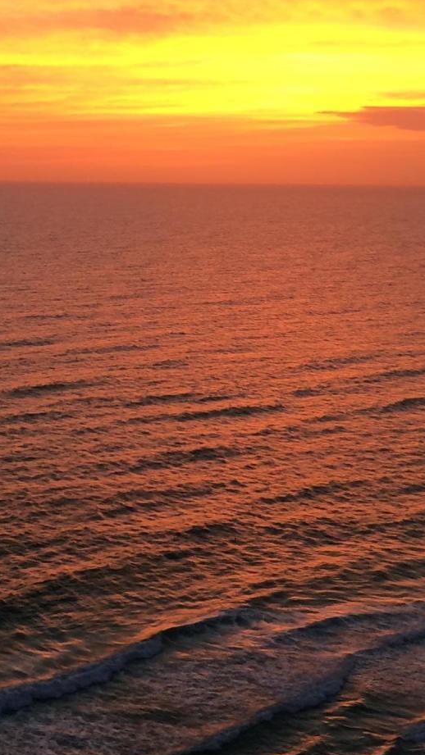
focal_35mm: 71
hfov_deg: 17.0
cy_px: 215
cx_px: 167
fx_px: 1423
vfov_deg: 29.4
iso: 32
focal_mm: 4.12
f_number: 2.2
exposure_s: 1/30
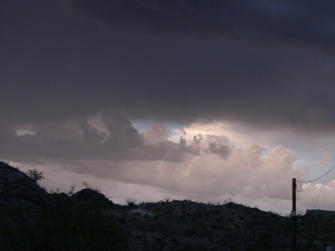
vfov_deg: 28.0
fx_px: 503
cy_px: 150
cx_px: 228
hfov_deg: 36.4
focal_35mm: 52
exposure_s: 1/38.1
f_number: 2.8
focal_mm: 8
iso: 100
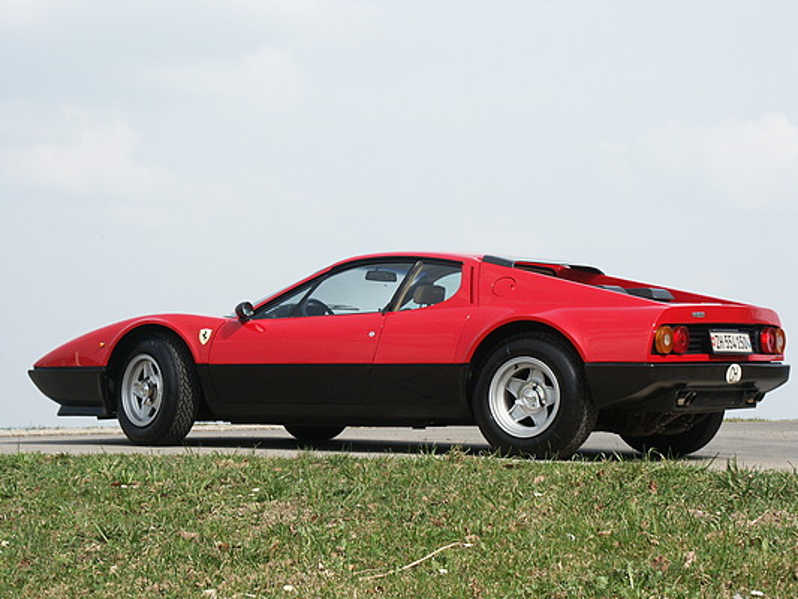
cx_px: 399
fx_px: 2444
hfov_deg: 18.5
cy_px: 300
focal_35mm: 106
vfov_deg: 14.0
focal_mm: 26.38
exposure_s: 1/500
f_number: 5.6
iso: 100
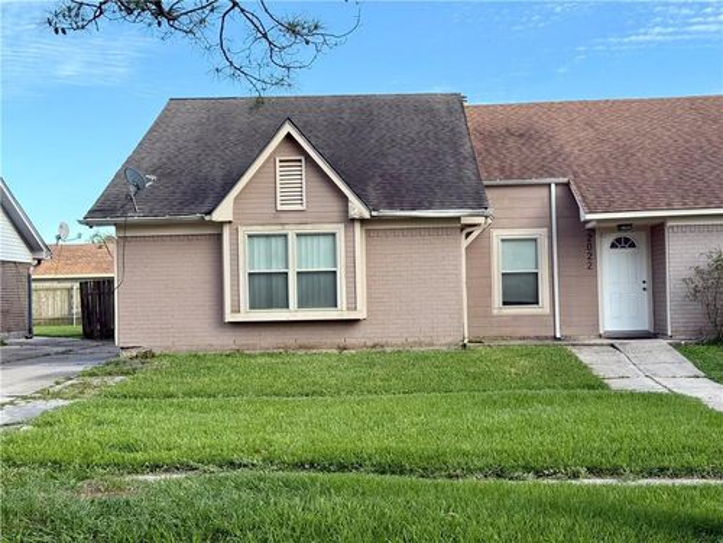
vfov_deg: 30.3
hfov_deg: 39.7
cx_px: 362
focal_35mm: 48
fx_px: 1003
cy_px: 272
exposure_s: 1/1070
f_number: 1.78
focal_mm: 6.76
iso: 80
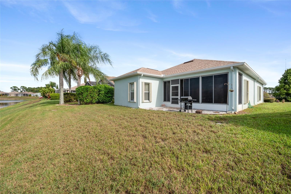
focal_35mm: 14
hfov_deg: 104.2
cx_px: 146
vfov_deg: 81.2
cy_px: 97
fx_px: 113
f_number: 6.3
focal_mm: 14
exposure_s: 1/1250
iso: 250
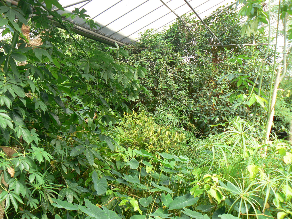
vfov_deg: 39.7
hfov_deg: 51.4
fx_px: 304
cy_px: 110
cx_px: 146
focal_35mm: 36
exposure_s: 1/80
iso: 80
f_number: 4
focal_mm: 6
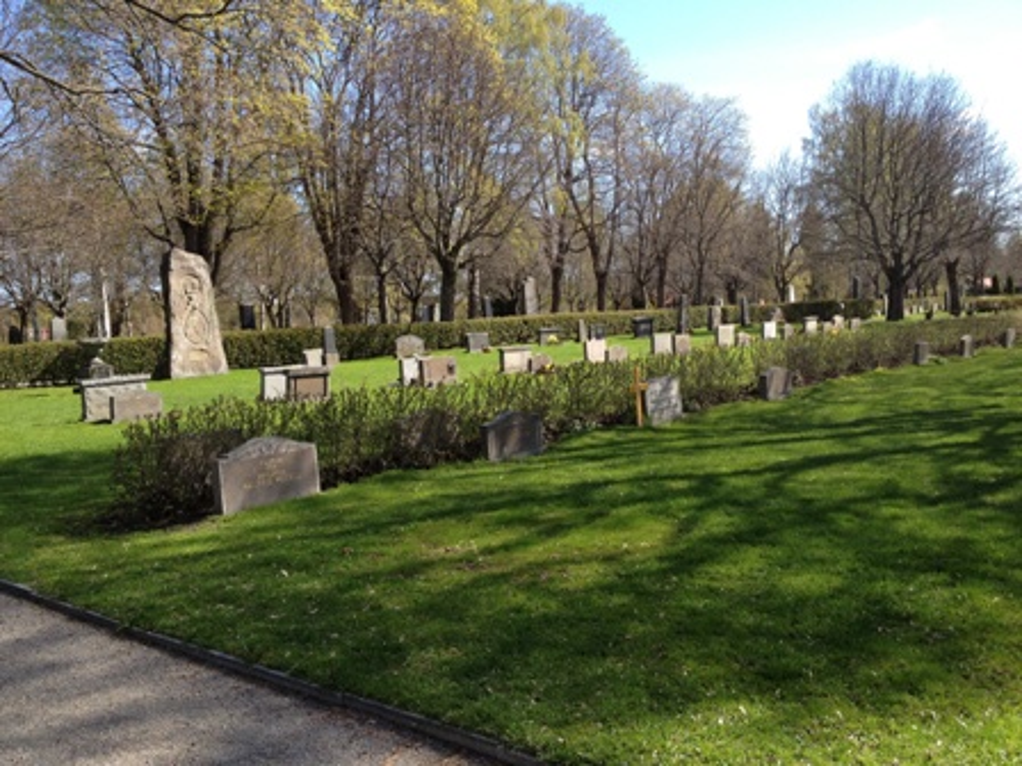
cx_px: 511
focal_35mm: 35
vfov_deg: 40.7
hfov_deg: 52.6
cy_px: 383
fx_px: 1033
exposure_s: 1/613
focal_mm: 4.28
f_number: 2.4
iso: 64
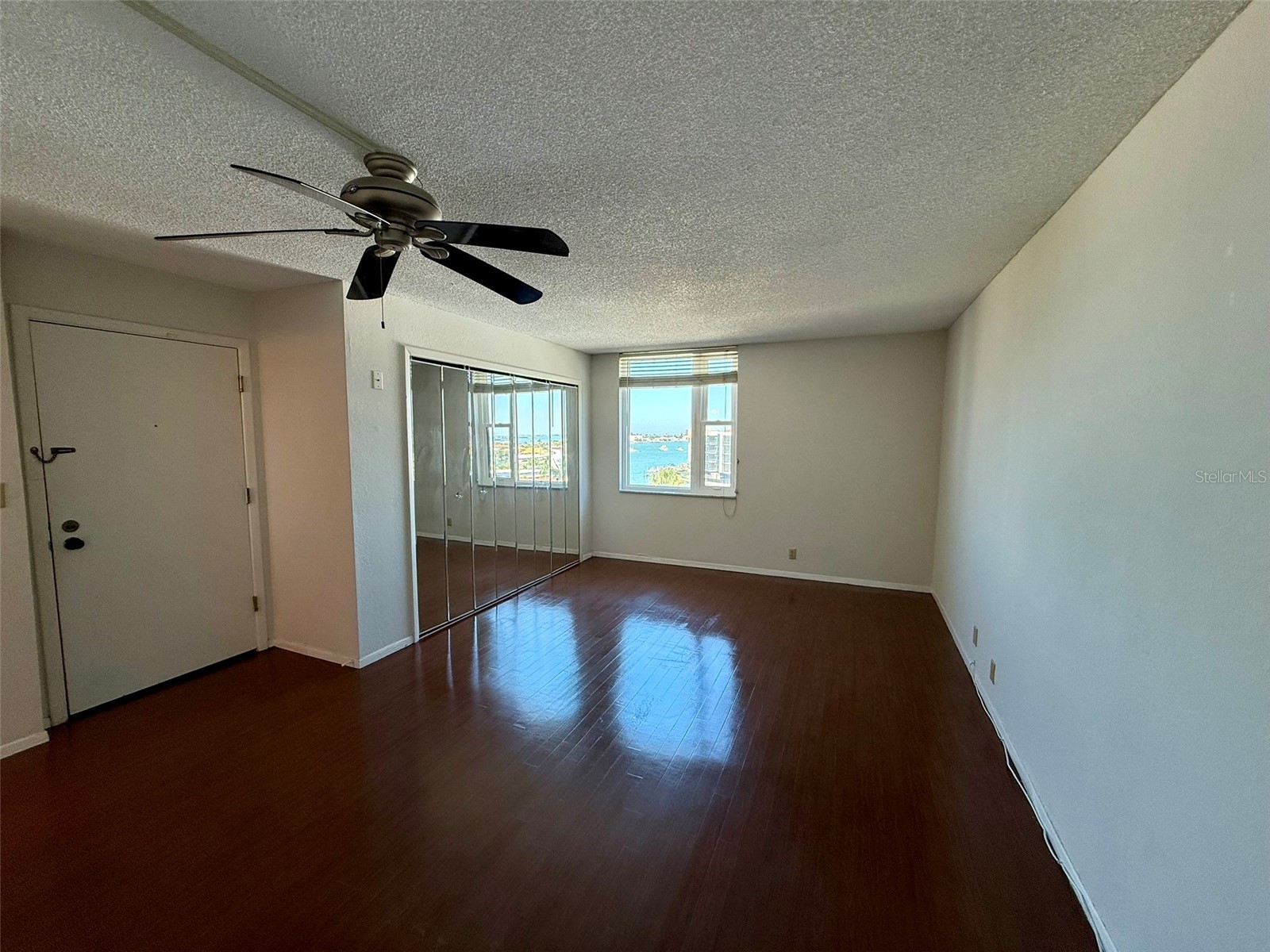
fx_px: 514
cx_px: 635
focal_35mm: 14
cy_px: 476
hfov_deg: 102.1
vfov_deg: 85.7
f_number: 2.2
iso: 100
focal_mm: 2.22
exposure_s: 1/120
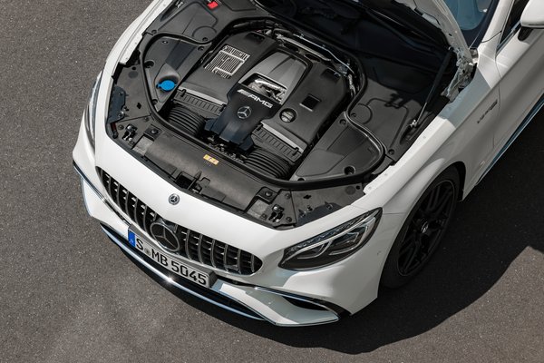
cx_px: 272
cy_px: 182
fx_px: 1662
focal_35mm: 110
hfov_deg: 18.6
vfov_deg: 12.5
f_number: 8
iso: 100
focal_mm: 110
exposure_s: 1/400
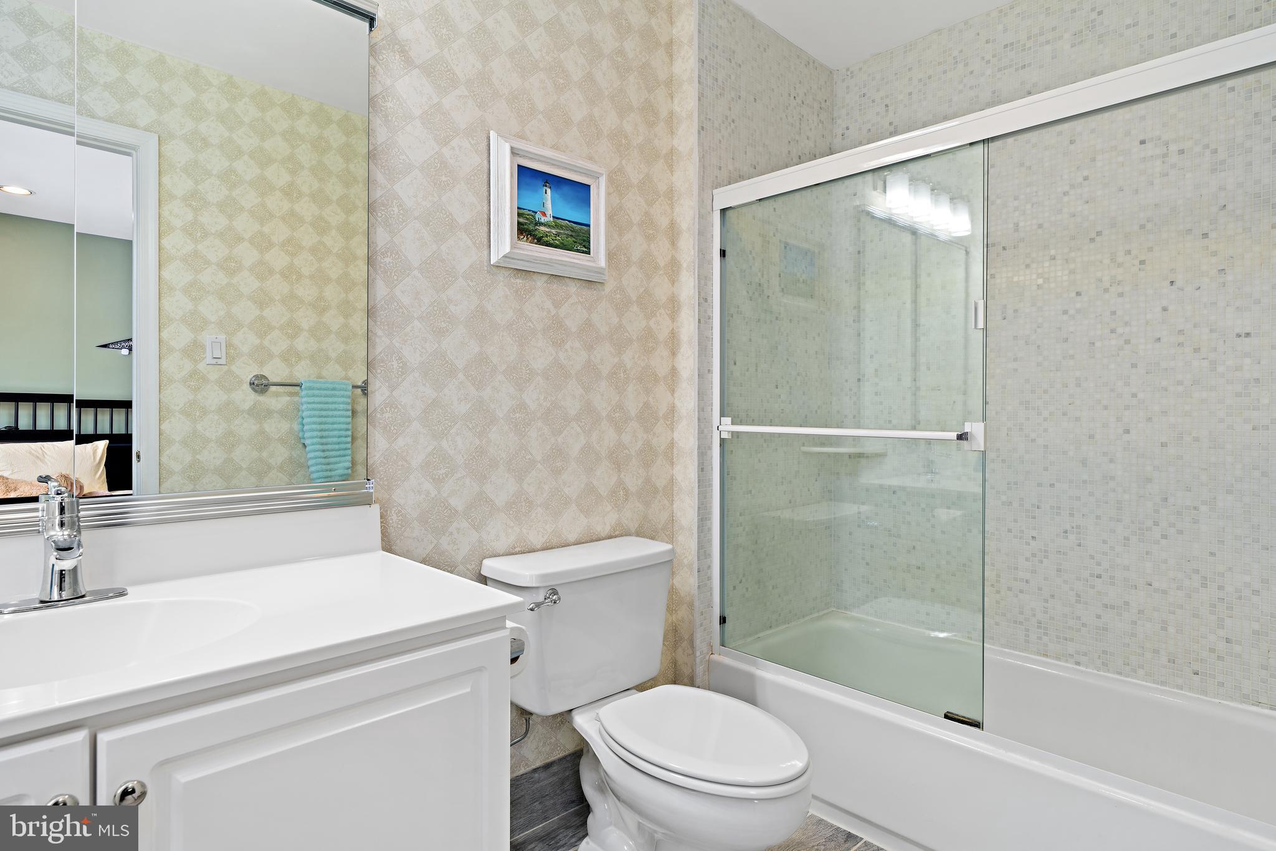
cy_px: 426
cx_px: 638
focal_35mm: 18
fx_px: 638
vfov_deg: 67.4
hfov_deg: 90.0
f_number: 9
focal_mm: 18
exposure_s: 1/4
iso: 400
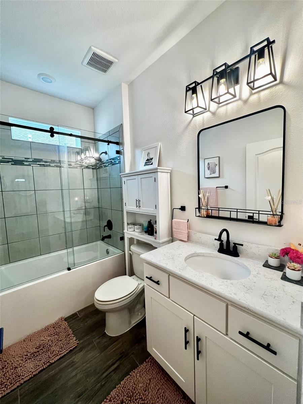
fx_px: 152
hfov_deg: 89.9
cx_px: 152
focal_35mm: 13
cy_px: 202
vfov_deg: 106.2
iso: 125
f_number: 1.8
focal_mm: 1.57
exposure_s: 1/120
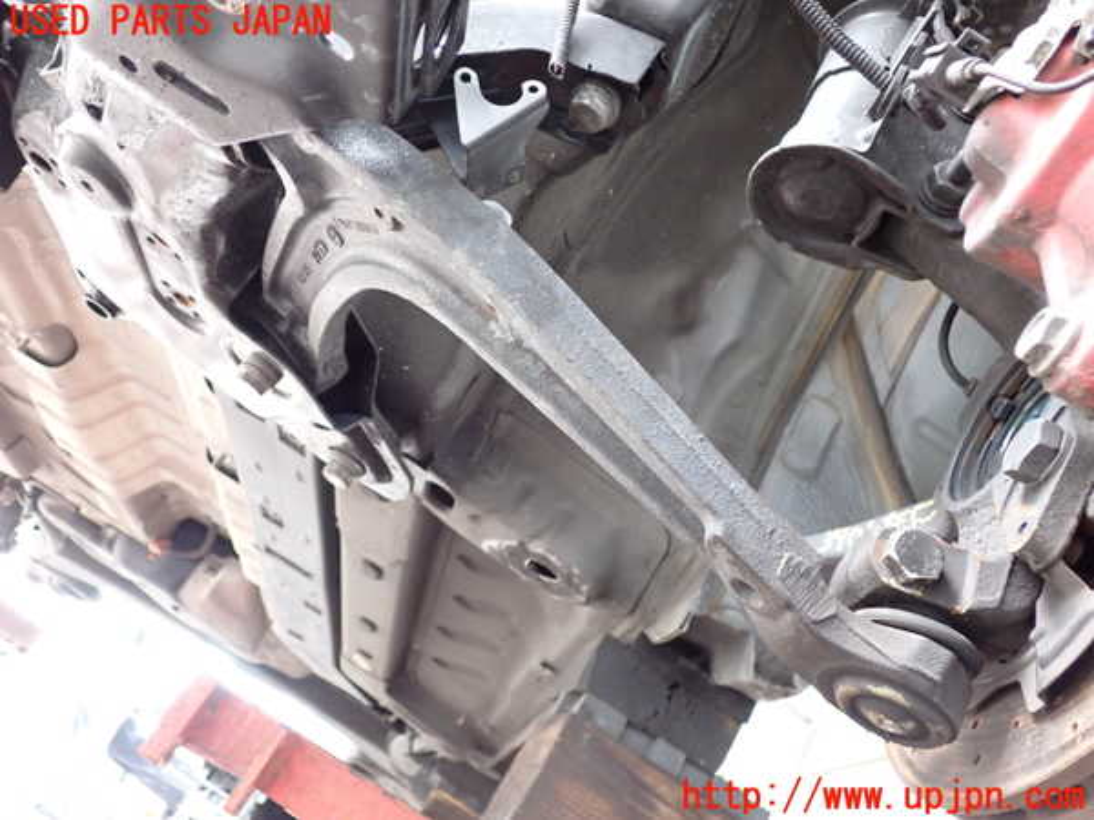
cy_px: 410
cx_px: 547
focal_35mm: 30
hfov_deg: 60.0
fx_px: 948
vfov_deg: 46.8
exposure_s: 1/30
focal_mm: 5.4
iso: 500
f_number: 2.3
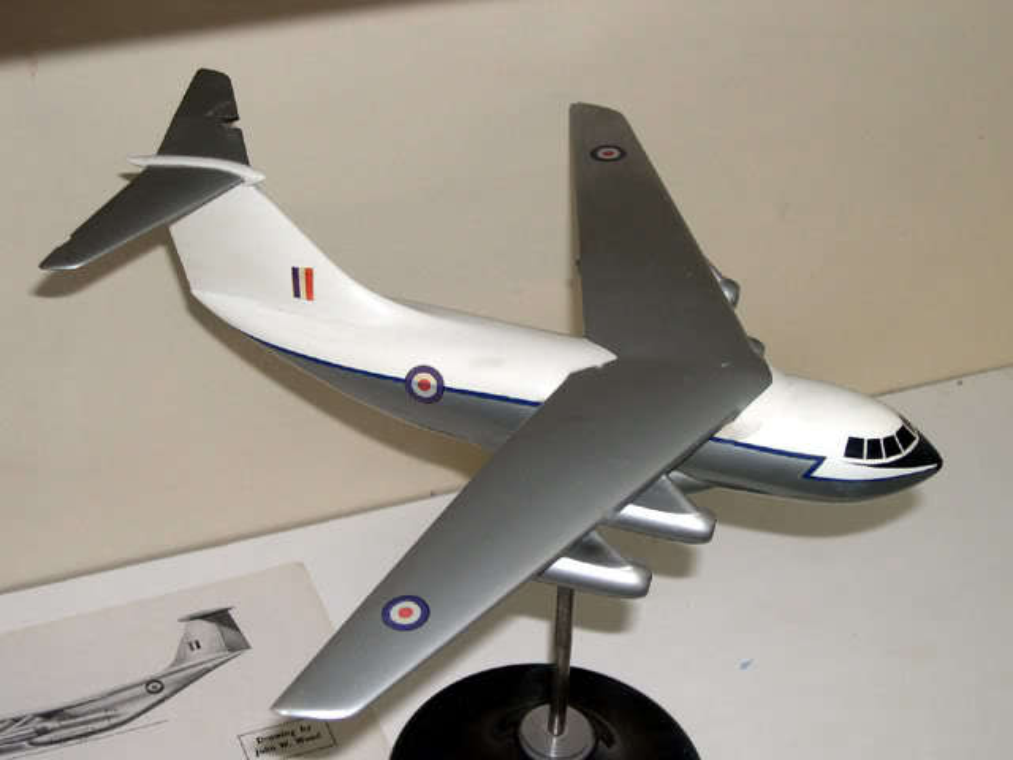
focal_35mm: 62
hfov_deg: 31.2
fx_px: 1814
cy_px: 380
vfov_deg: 23.7
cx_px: 506
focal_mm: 13.2
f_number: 3.5
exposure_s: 1/60
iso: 100
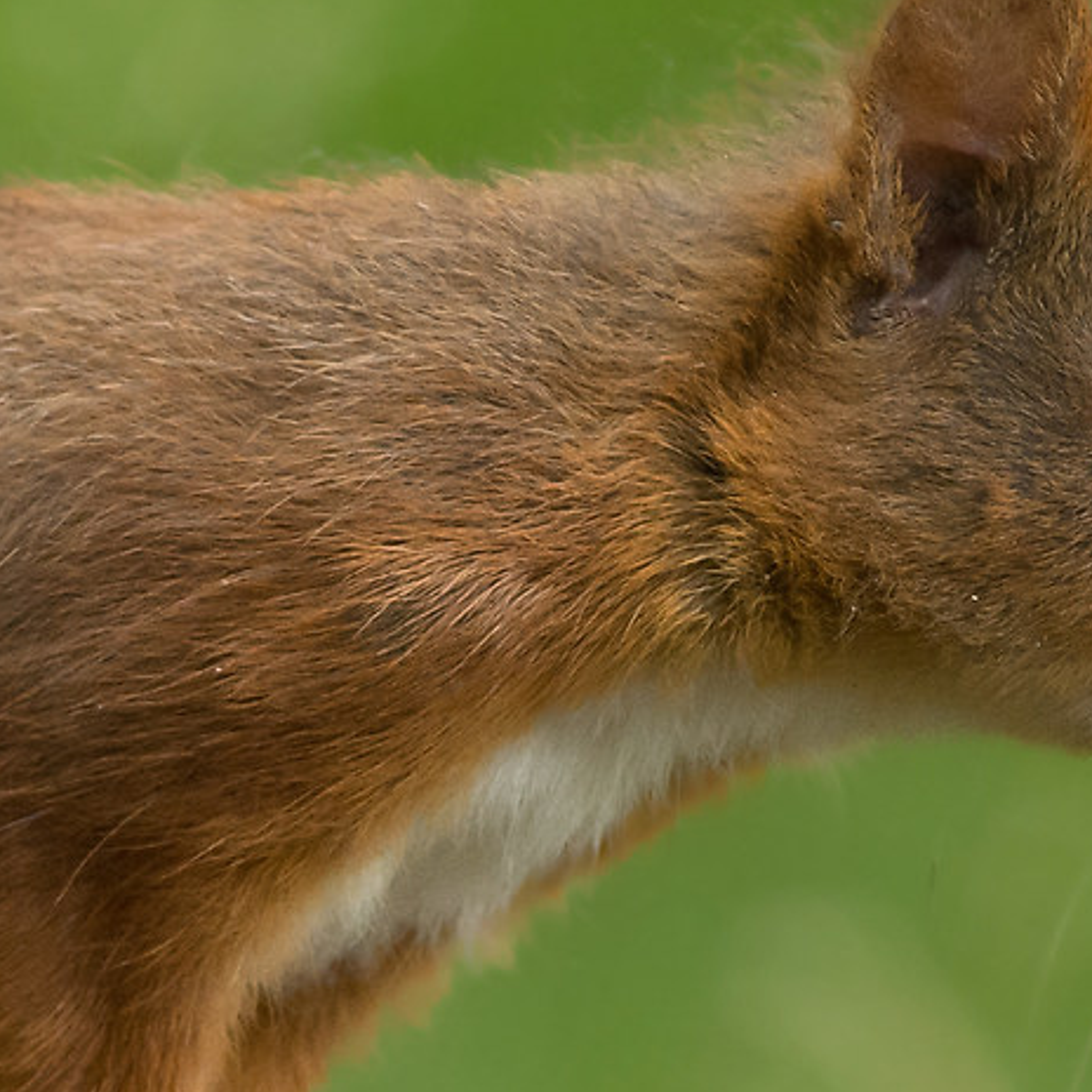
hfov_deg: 0.9
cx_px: -139
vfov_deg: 0.9
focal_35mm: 1979
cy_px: 1101
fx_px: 70631
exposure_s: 1/160
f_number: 6.3
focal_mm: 300
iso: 1000
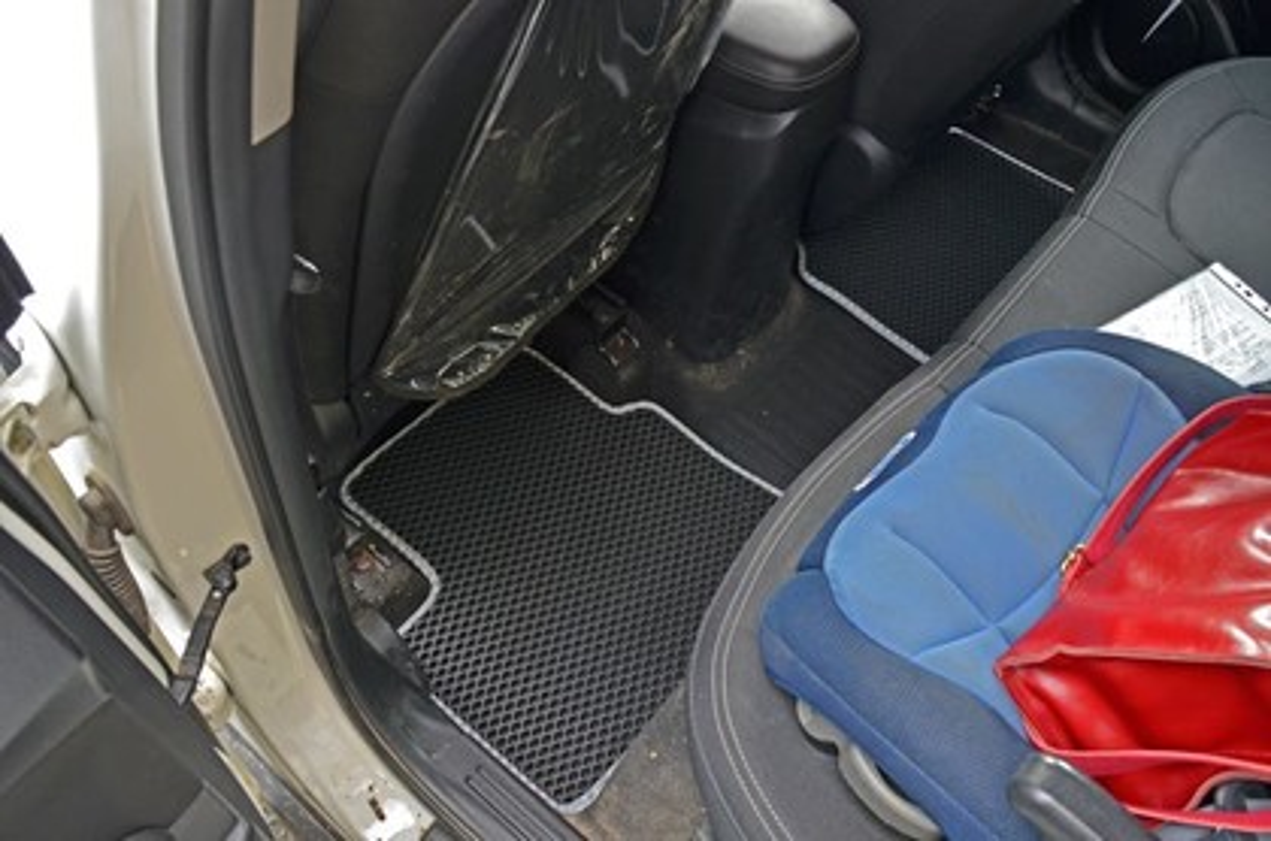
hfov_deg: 62.0
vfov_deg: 43.4
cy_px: 420
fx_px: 1057
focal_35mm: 30
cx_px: 636
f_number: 8
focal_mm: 20
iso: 400
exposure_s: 1/15
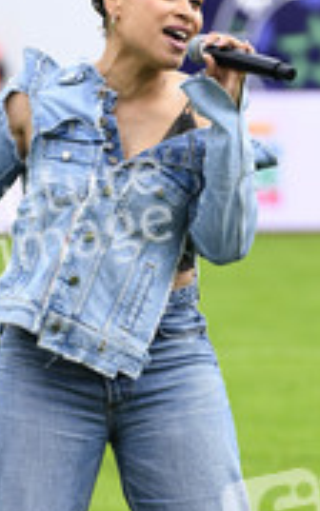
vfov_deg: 4.6
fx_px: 6358
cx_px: 109
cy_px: 368
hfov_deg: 2.9
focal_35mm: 456
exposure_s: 1/1600
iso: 1000
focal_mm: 200
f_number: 5
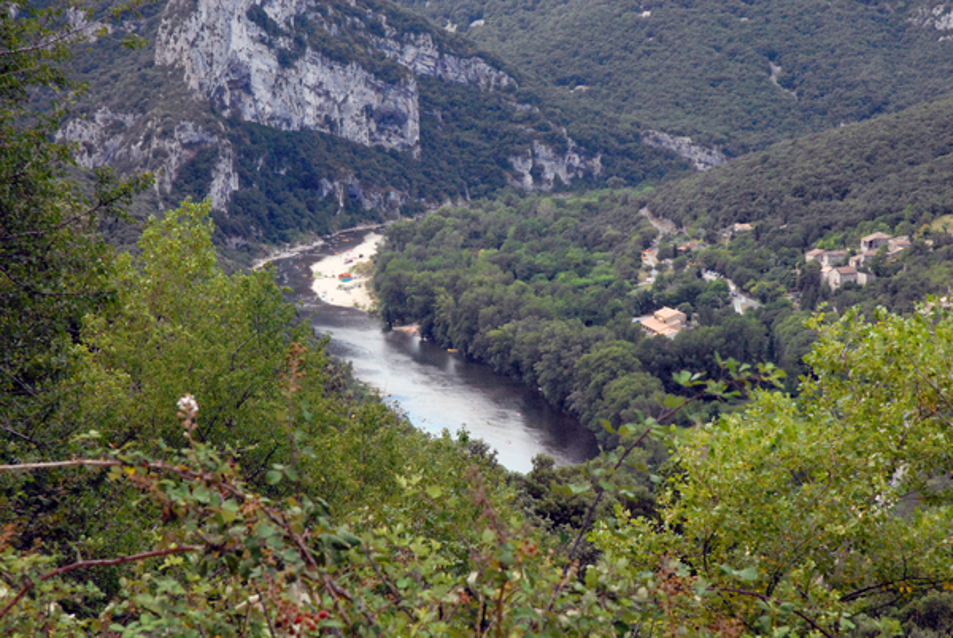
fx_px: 2784
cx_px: 476
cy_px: 319
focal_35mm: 105
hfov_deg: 19.4
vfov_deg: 13.1
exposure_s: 1/500
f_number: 11
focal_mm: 70
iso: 1600
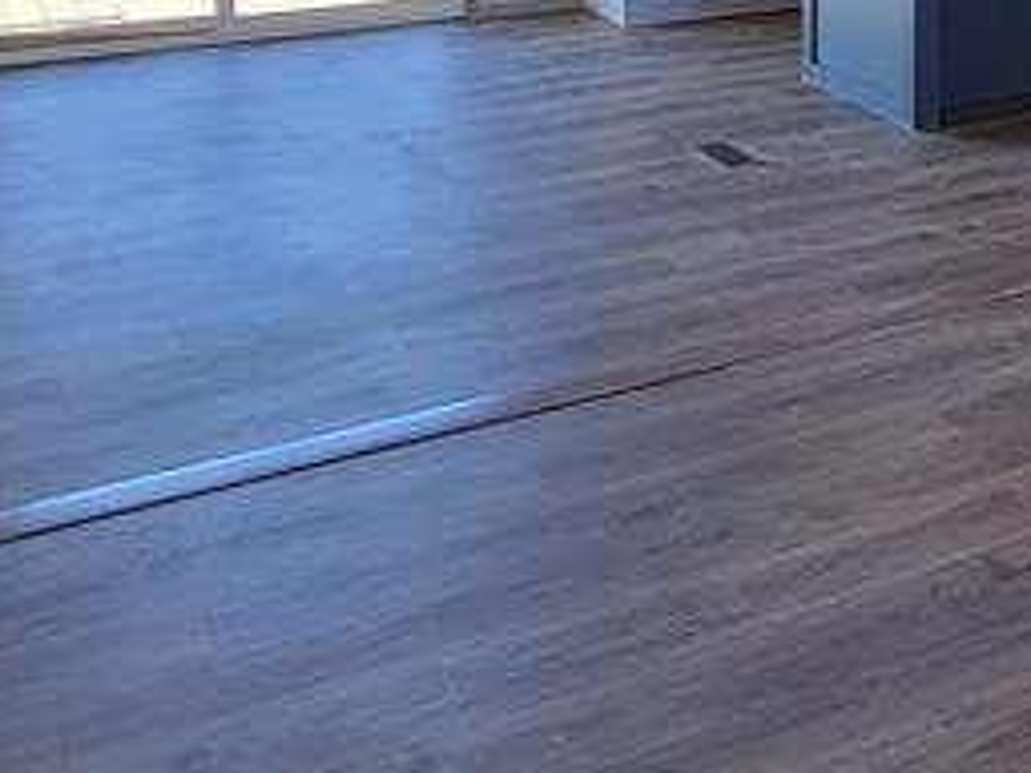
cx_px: 1120
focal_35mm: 52
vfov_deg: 25.7
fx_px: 1549
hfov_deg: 32.6
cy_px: -101
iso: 64
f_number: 2.2
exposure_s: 1/60
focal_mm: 2.2
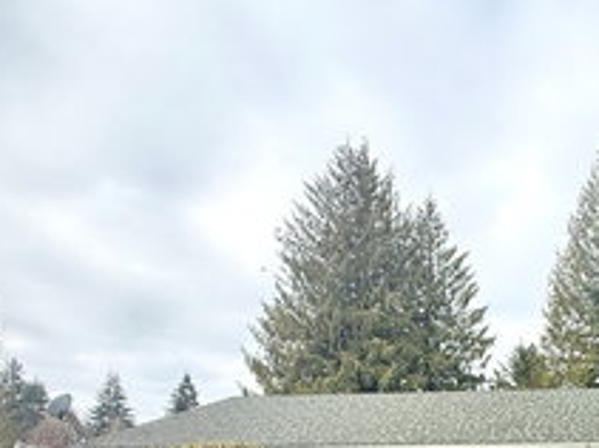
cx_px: 619
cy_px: 488
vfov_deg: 35.8
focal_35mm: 34
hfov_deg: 44.5
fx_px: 588
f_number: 2.2
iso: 50
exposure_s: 1/475
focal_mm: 2.22
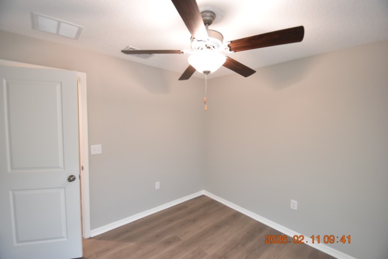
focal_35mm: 15
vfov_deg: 77.3
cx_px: 194
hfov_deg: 100.4
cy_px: 130
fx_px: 162
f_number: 3.5
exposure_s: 1/30
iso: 800
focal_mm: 10
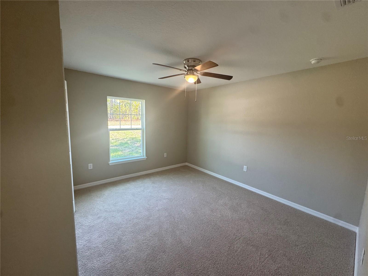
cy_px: 138
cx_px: 184
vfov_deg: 85.7
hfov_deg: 102.1
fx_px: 149
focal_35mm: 14
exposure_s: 1/120
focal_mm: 2.22
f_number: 2.2
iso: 320
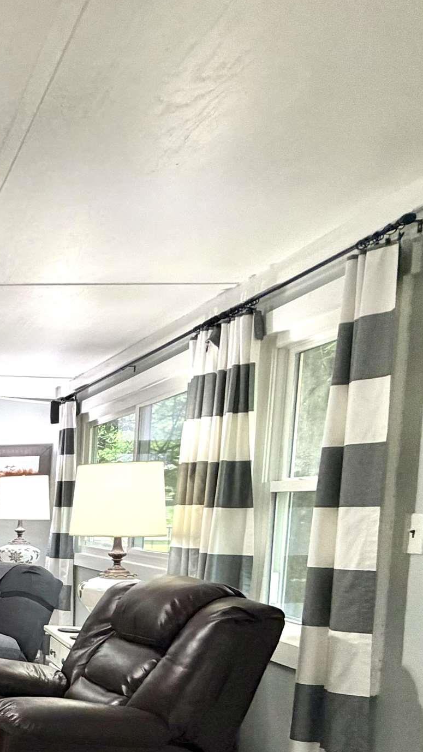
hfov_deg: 19.9
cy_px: 562
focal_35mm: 34
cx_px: -401
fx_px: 678
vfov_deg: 55.3
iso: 160
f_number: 2.2
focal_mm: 2.22
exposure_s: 1/60
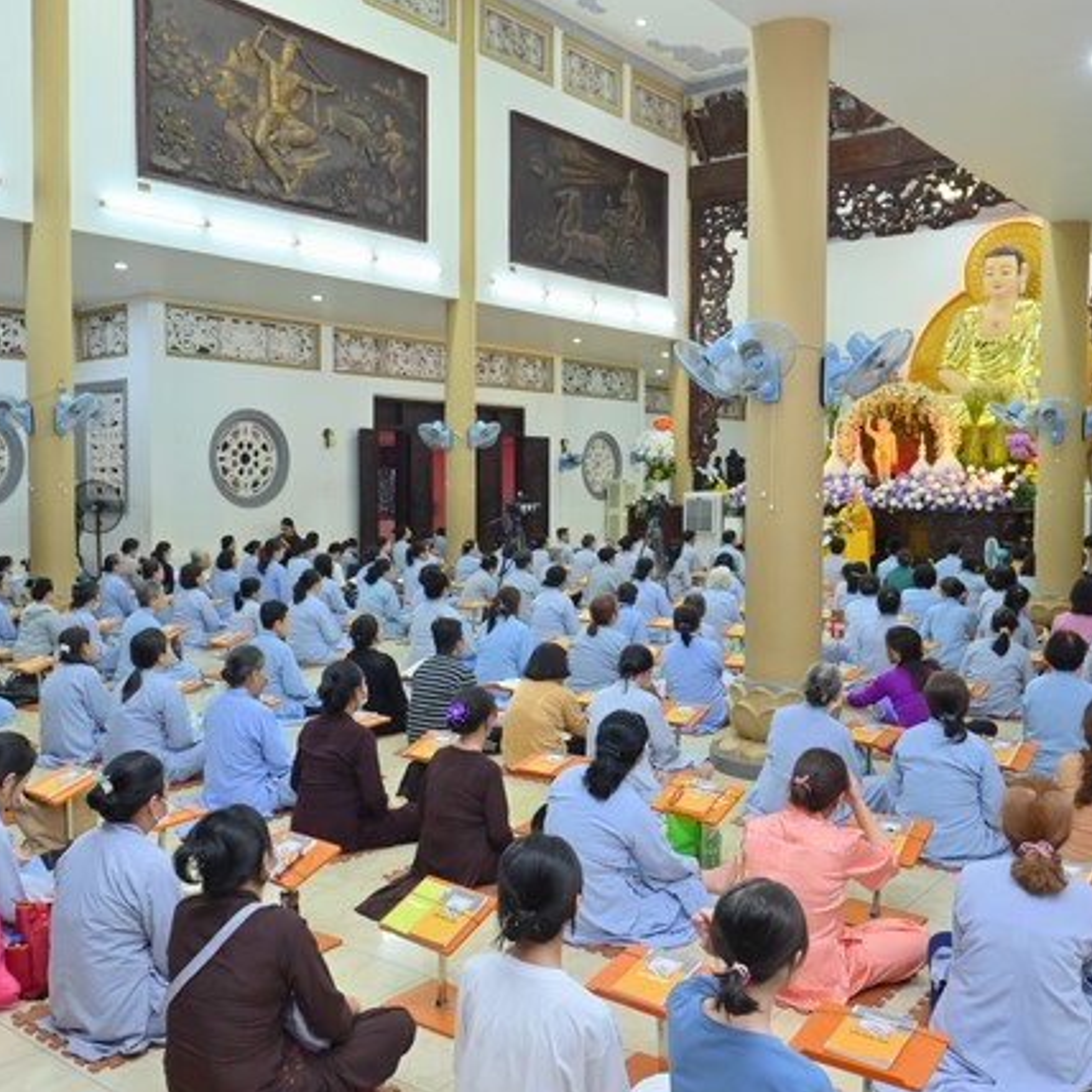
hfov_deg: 52.5
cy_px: 547
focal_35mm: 31
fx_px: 1106
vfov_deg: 52.5
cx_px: 533
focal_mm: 24
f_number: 5.6
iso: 2500
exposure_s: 1/60
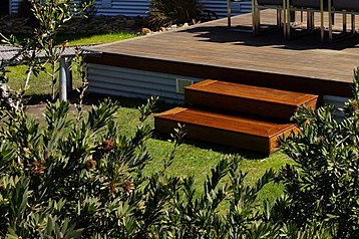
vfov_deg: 18.0
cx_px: 467
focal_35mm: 69
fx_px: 687
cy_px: -93
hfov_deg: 25.3
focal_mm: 13
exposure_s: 1/100
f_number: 11
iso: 100
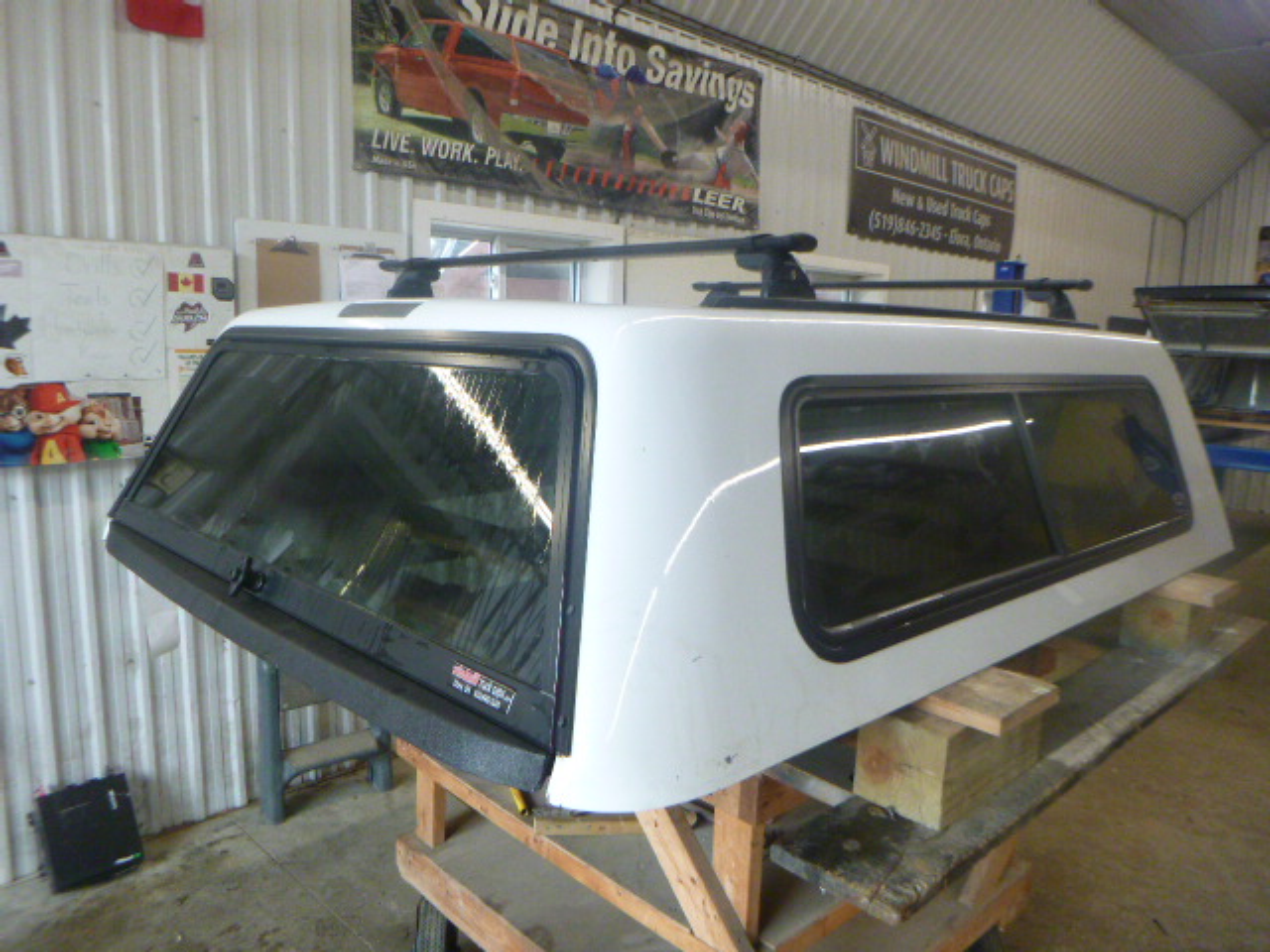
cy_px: 476
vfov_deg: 54.9
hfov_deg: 69.4
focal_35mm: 25
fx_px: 917
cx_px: 635
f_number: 3.9
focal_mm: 4.5
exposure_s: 1/60
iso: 320
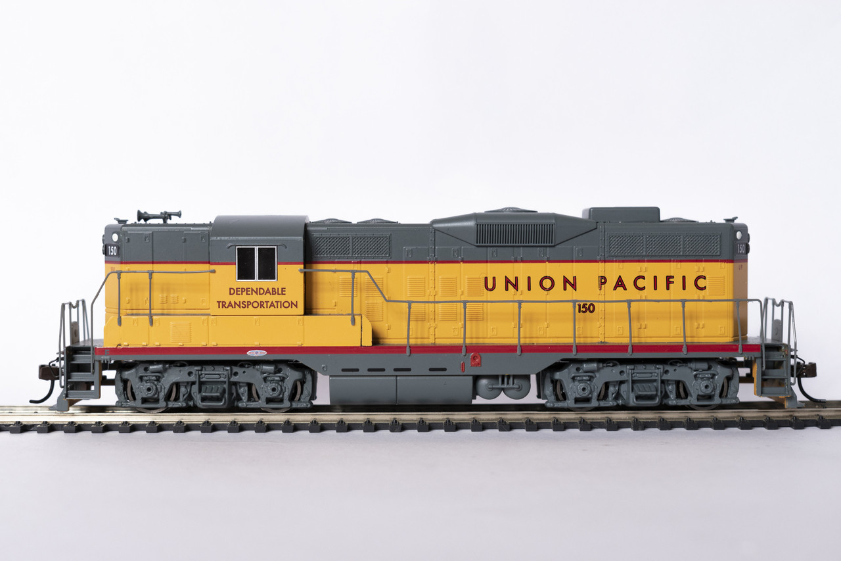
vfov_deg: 23.8
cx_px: 420
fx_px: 1331
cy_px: 280
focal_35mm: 57
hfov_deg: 35.1
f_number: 8
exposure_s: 1/50
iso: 400
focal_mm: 38
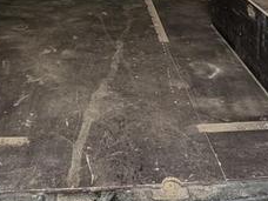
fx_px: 426
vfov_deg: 24.4
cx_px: 95
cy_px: -31
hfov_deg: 34.7
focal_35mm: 55
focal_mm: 2.22
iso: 250
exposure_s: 1/93
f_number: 2.2
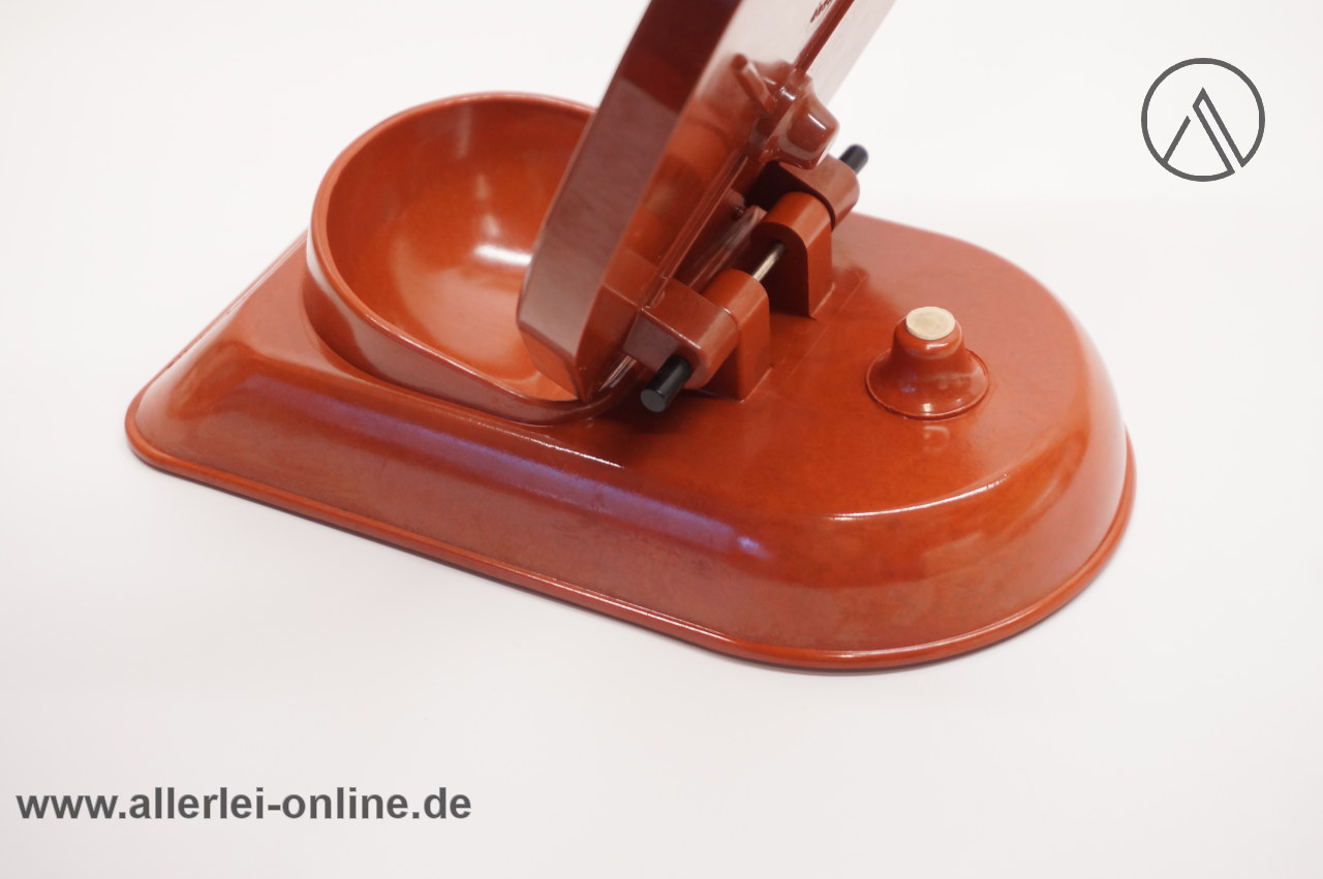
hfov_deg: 27.0
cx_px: 662
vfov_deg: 18.1
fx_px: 2754
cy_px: 440
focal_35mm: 75
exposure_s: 1/30
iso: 800
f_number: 5.6
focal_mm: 50
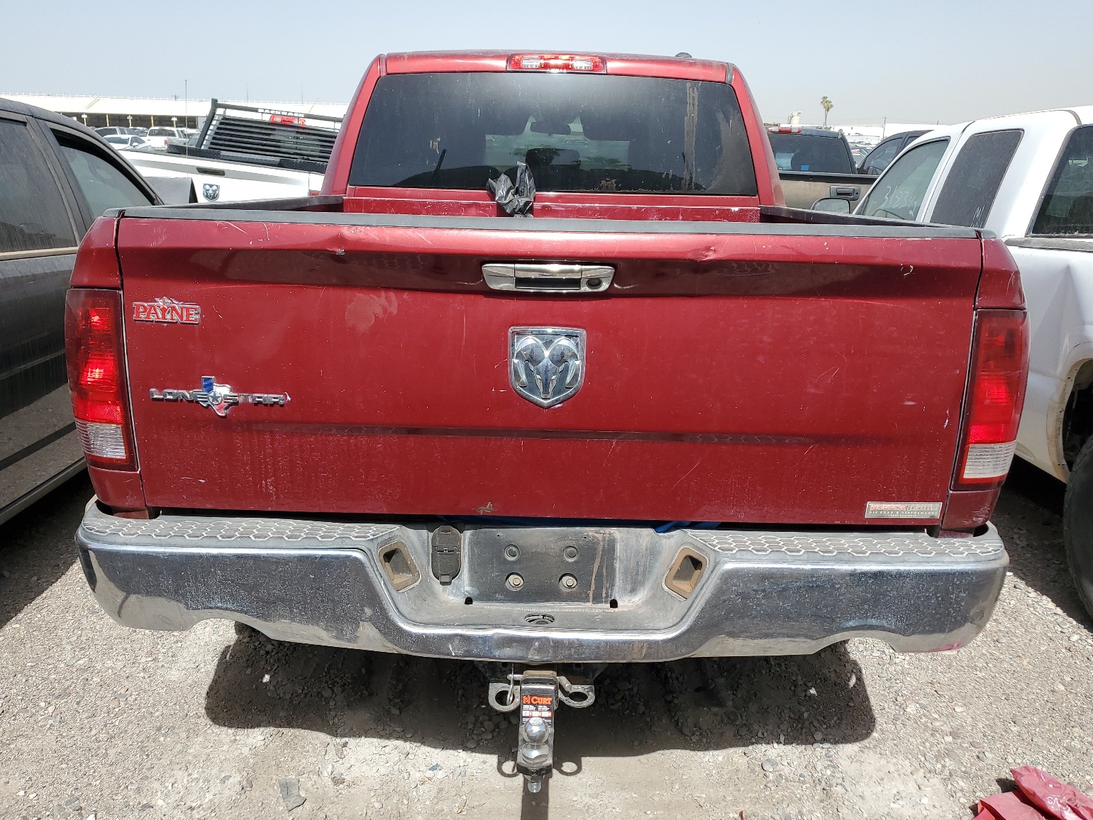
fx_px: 853
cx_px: 562
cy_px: 410
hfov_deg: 65.3
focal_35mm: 27
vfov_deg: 51.4
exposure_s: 1/2500
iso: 50
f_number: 1.5
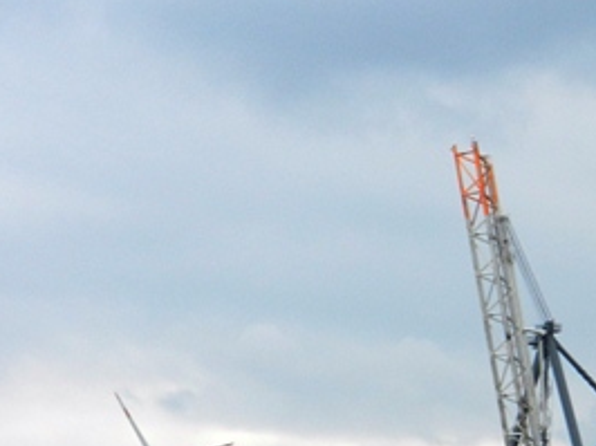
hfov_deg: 8.9
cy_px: 421
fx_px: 3767
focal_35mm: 219
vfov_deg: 6.8
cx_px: 713
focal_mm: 16.3
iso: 160
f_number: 4.9
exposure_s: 1/640
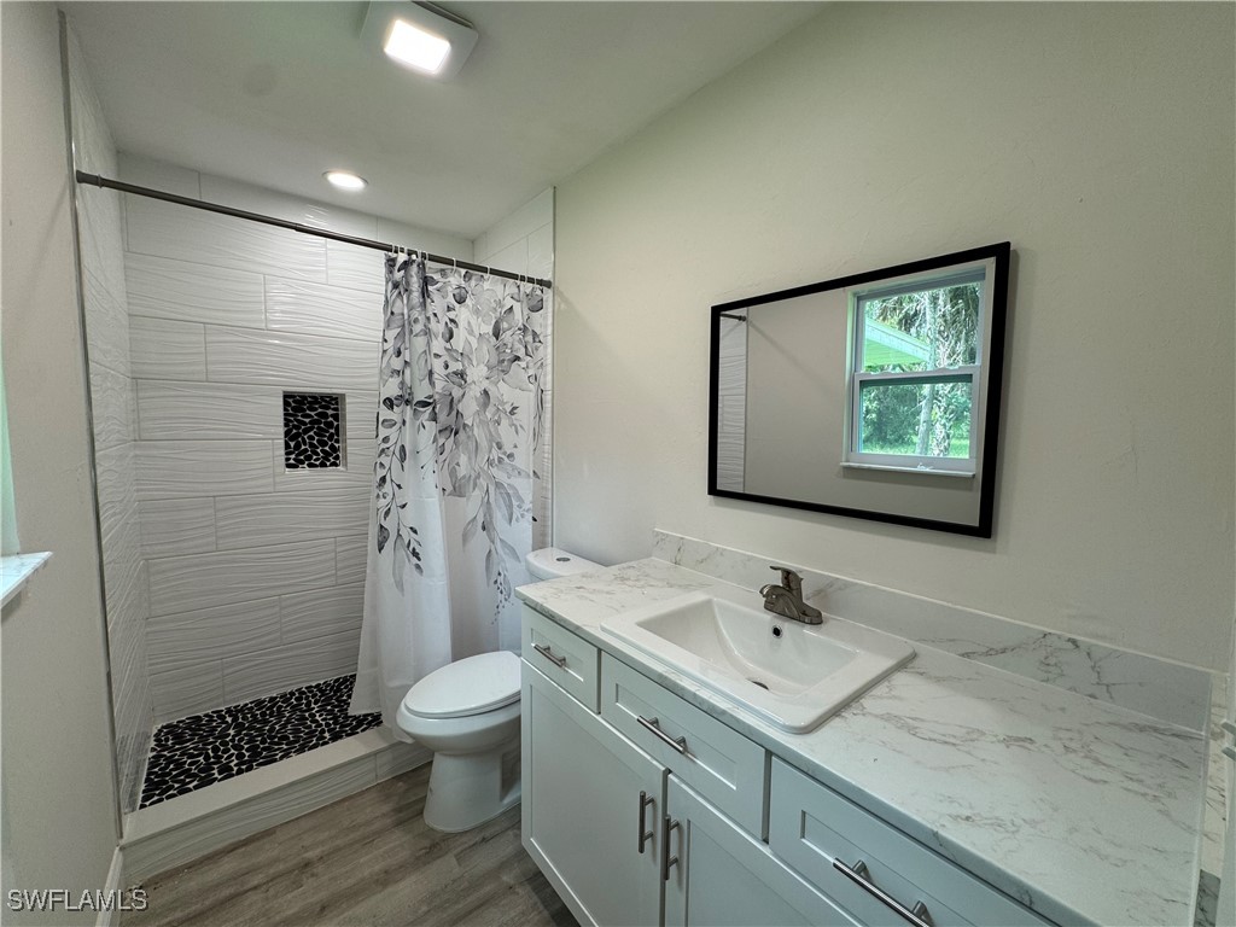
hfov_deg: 102.1
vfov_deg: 85.7
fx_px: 500
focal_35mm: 14
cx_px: 618
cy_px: 464
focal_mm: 2.22
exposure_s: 1/120
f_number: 2.2
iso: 80
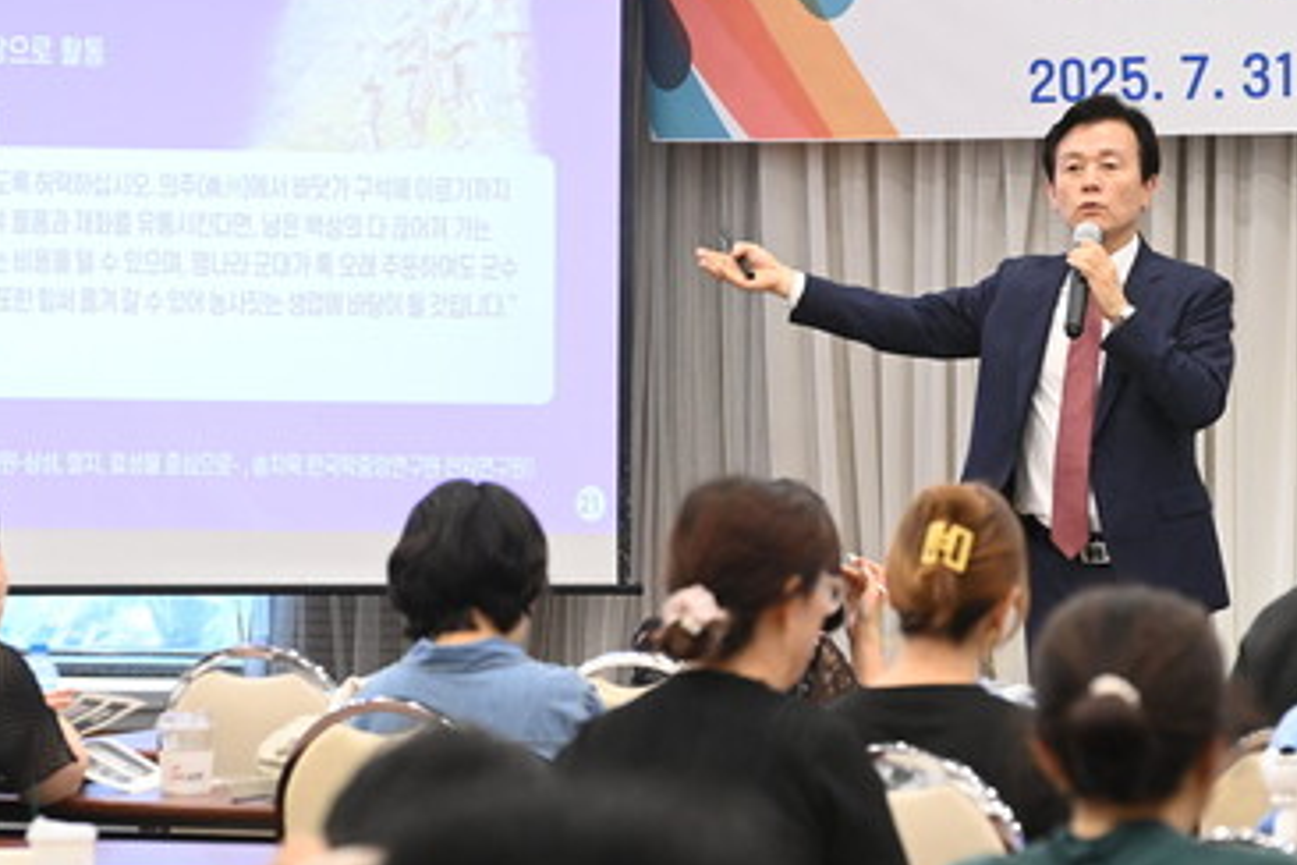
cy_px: 401
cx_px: 592
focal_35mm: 205
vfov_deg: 6.7
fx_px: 7385
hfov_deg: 10.0
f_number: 5.6
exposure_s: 1/250
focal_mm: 125
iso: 5000
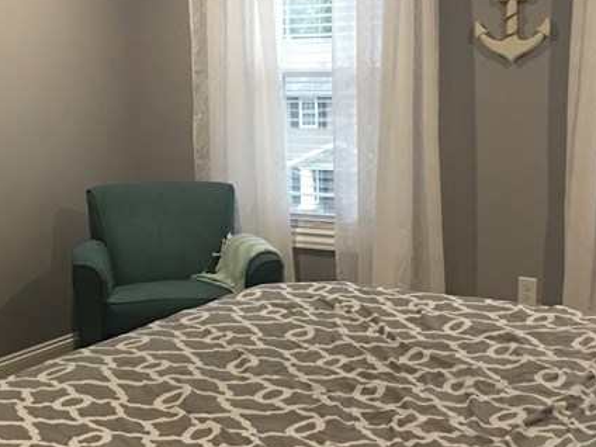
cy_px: 170
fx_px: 1205
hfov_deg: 27.3
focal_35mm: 70
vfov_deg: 21.0
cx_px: 129
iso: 64
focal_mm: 4.15
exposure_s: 1/15
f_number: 2.2
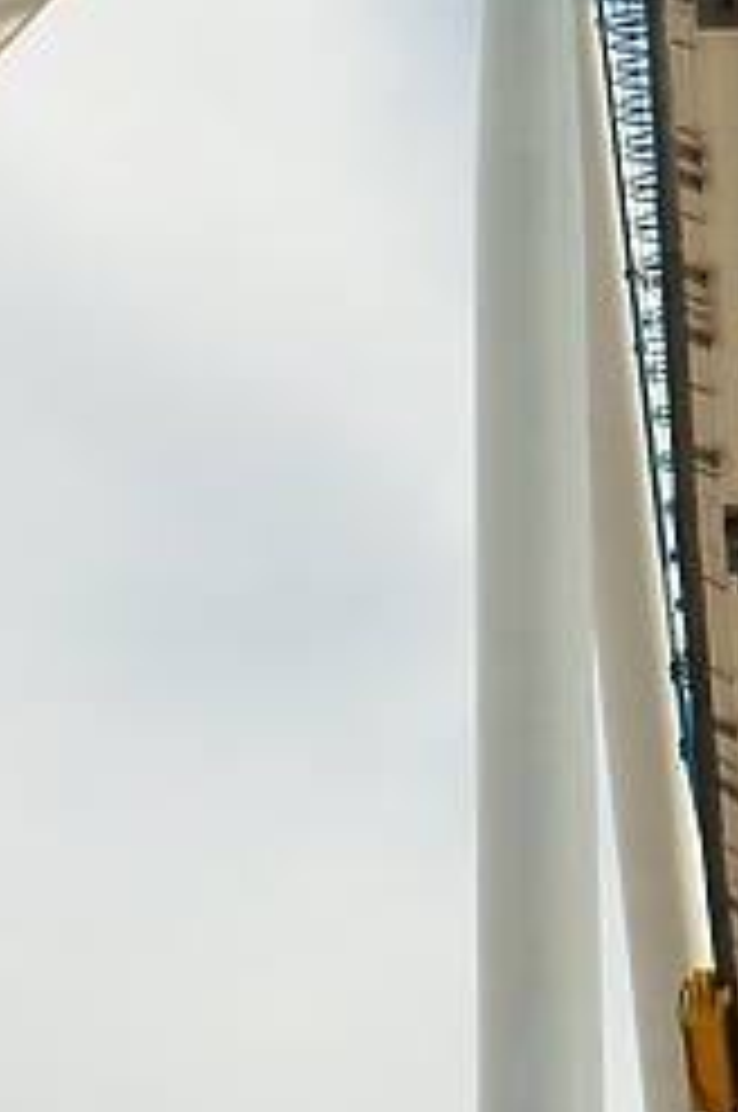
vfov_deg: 13.3
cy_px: 63
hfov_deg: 8.7
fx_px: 4718
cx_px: 1116
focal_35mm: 153
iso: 200
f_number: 2.8
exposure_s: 1/4000
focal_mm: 28
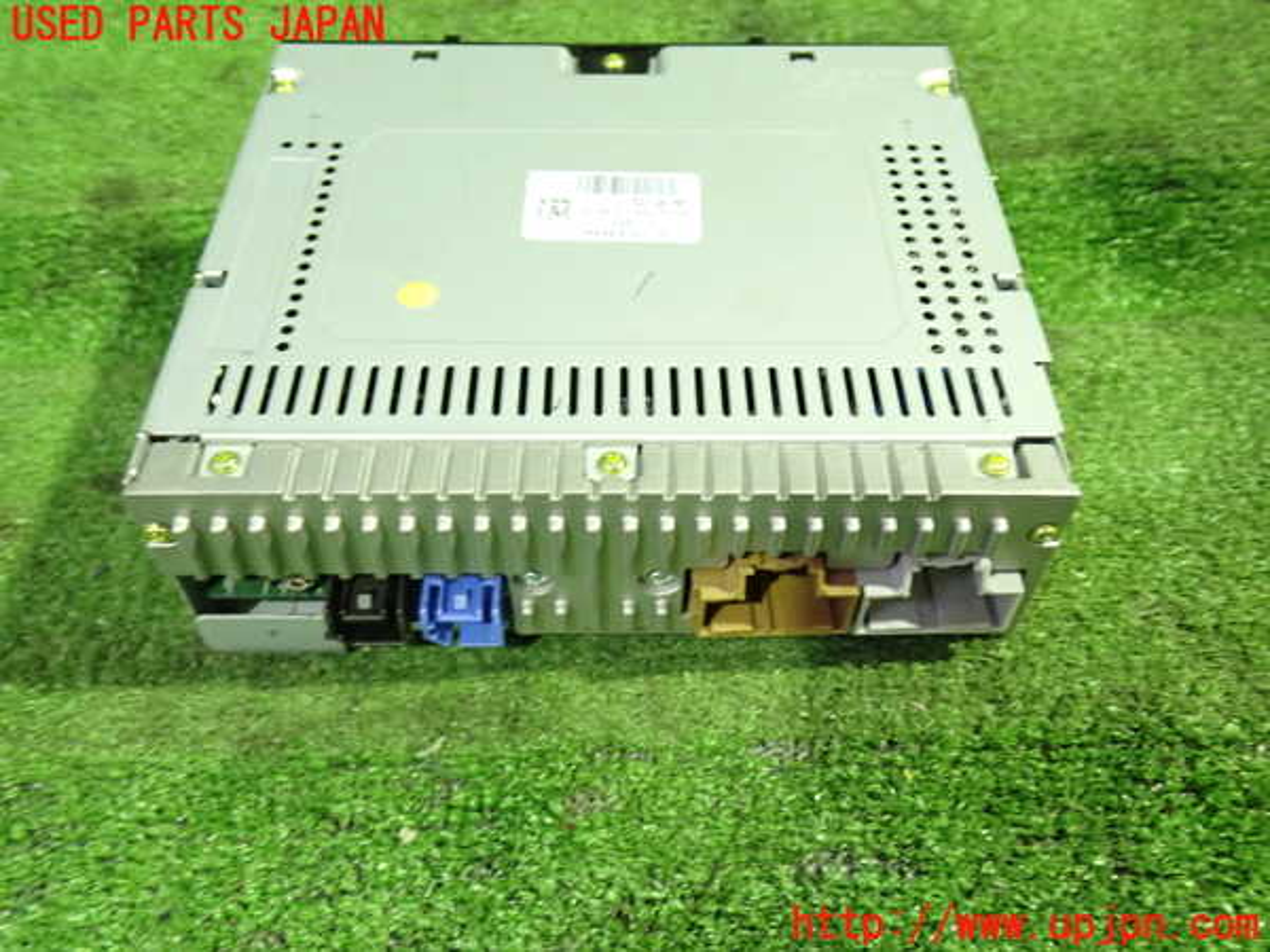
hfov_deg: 60.0
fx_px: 1101
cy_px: 476
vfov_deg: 46.8
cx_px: 635
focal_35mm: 30
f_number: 2.3
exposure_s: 1/25
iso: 800
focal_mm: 5.4
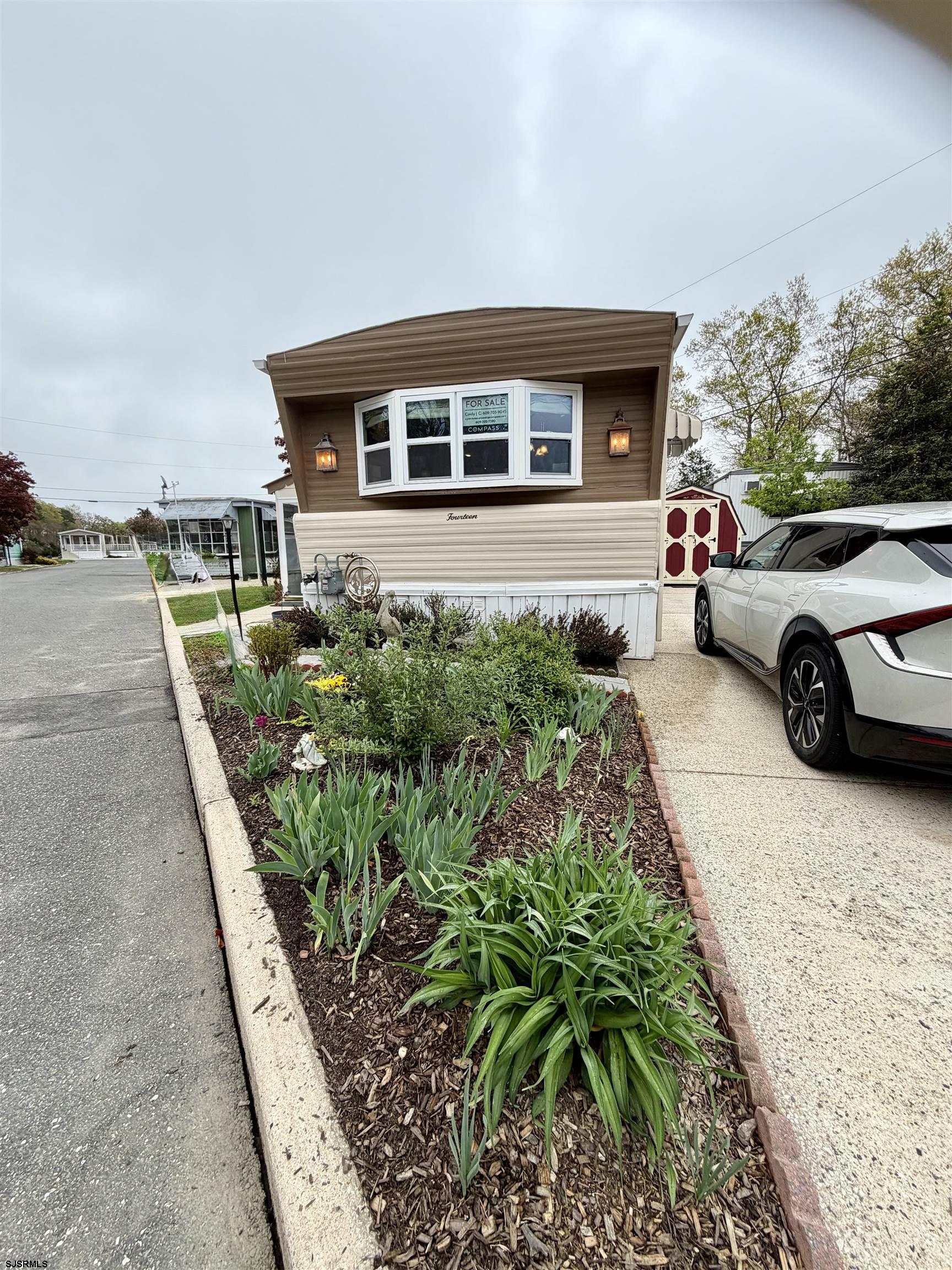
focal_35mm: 14
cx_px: 476
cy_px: 635
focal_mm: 2.22
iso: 40
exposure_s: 1/502
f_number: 2.2
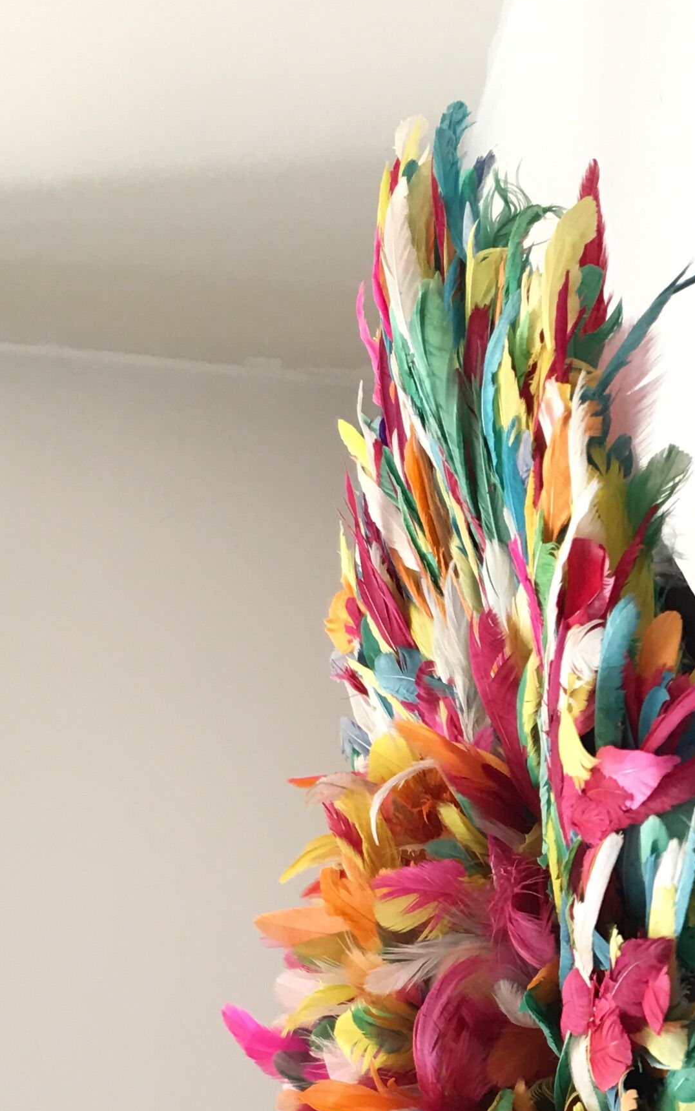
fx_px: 2181
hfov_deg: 17.6
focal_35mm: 72
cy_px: 1003
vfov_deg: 27.5
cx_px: 728
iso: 32
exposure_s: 1/17
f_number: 2.2
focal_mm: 4.15
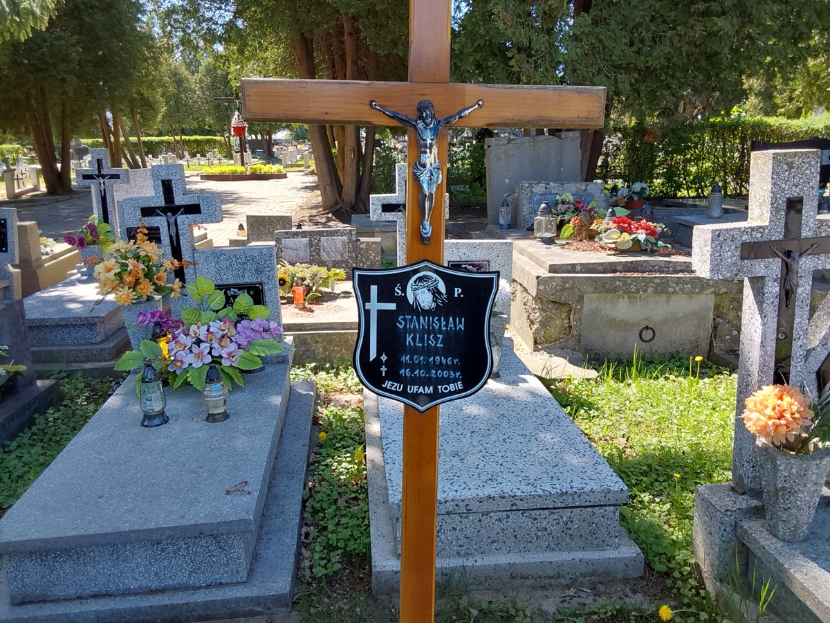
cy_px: 312
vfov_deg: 49.7
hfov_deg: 63.4
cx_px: 415
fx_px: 671
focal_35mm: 28
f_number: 1.9
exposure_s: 1/429
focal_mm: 2.91
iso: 50
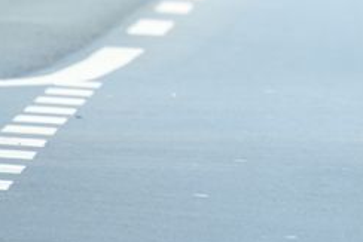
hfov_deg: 2.1
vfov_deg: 1.4
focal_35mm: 984
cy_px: -127
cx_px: 425
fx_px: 9927
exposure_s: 1/125
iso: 320
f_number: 5.6
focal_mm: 300
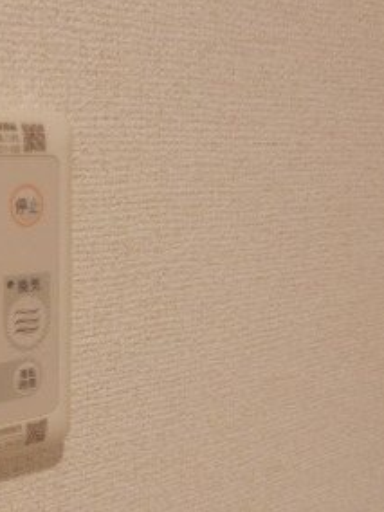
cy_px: 341
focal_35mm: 54
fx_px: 799
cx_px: -22
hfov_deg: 25.4
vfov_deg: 35.2
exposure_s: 1/30
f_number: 3
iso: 400
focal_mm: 4.2
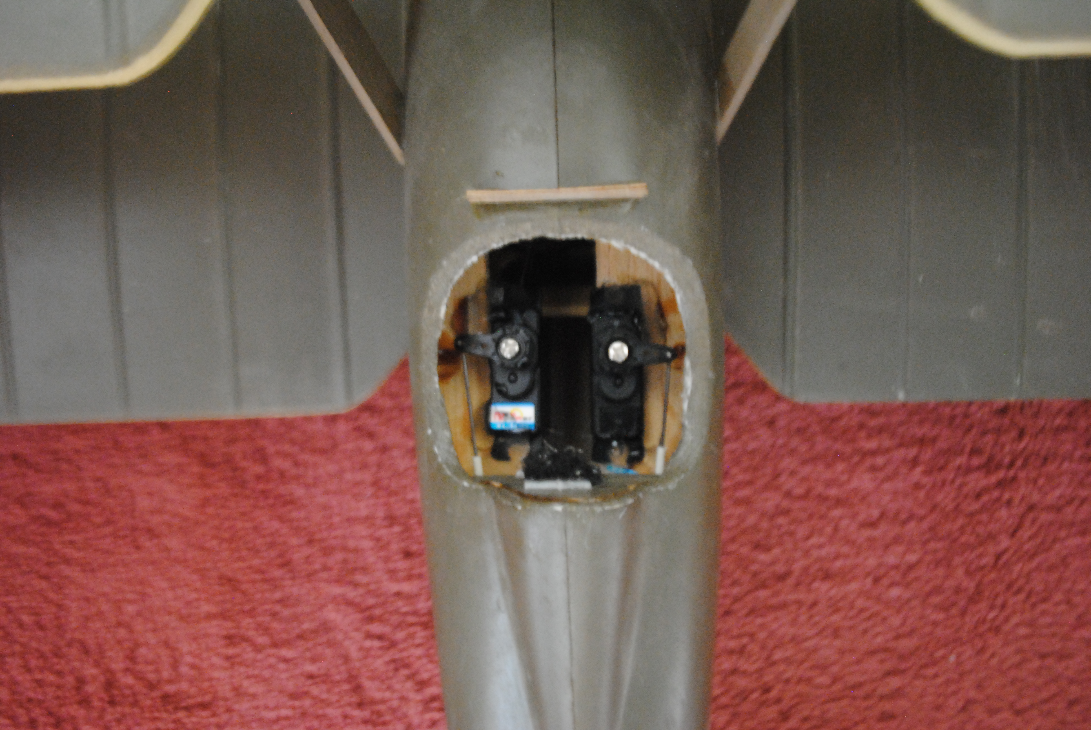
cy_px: 365
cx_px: 546
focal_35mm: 33
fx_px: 1001
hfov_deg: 57.2
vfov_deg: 40.1
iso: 1600
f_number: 4
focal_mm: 22
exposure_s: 1/4
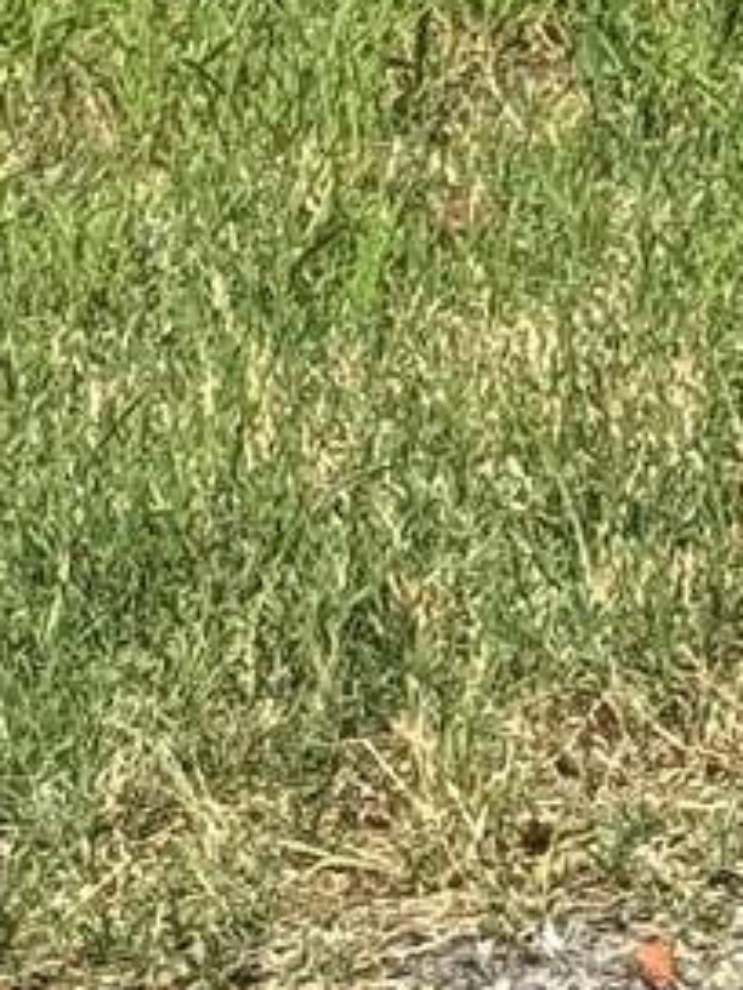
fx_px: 9702
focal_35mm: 339
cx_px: 168
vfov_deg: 5.7
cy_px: -1303
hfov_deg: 4.4
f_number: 1.78
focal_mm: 6.76
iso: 64
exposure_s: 1/3257
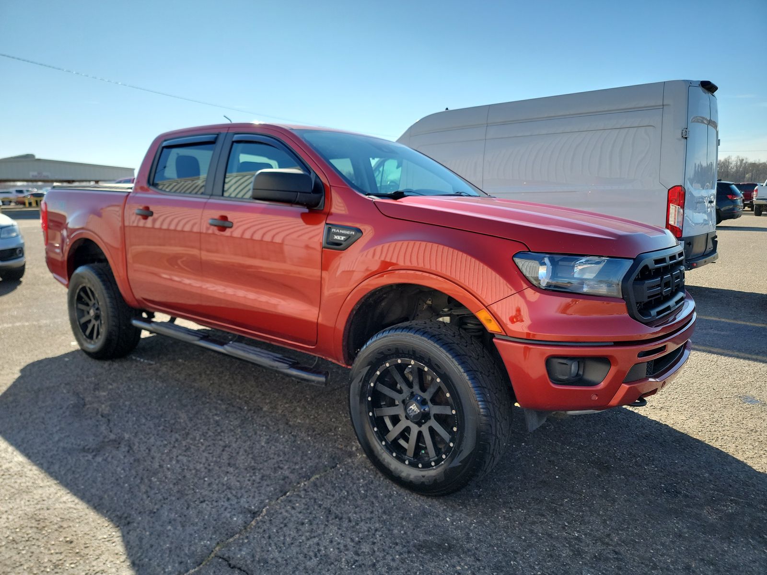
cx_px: 384
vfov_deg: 56.8
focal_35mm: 24
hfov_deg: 71.6
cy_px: 288
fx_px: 532
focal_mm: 6.7
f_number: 1.8
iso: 50
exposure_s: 1/542
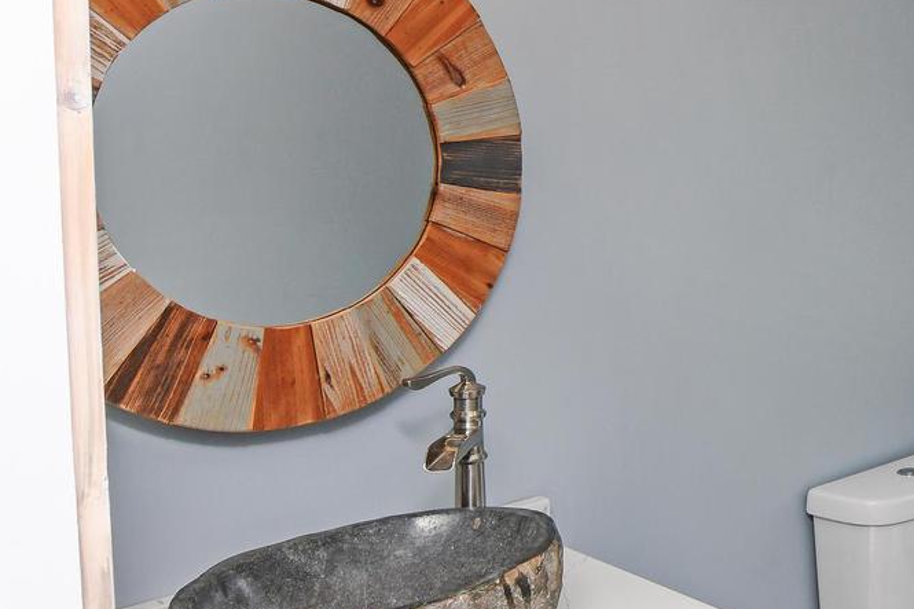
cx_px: 867
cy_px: 232
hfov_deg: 43.9
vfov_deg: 34.0
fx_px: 990
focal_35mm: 39
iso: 400
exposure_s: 1/125
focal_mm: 12
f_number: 14
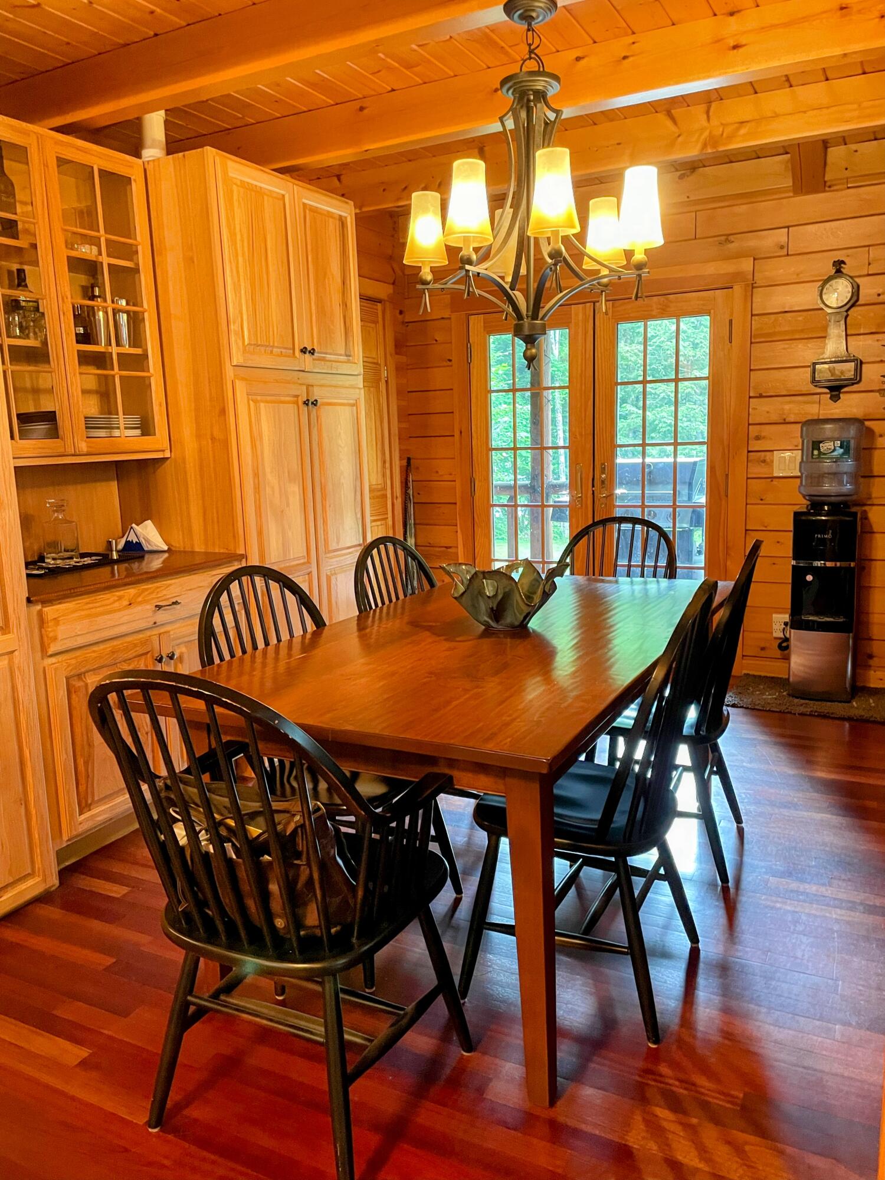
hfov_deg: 53.1
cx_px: 442
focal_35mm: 26
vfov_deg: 67.3
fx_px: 886
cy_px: 590
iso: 500
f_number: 1.6
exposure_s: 1/30
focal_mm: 4.2
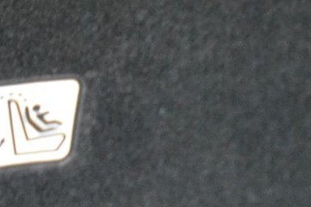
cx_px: 795
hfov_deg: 3.7
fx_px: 4667
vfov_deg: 2.5
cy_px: 453
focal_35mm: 541
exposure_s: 1/60
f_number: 4.8
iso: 1600
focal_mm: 52
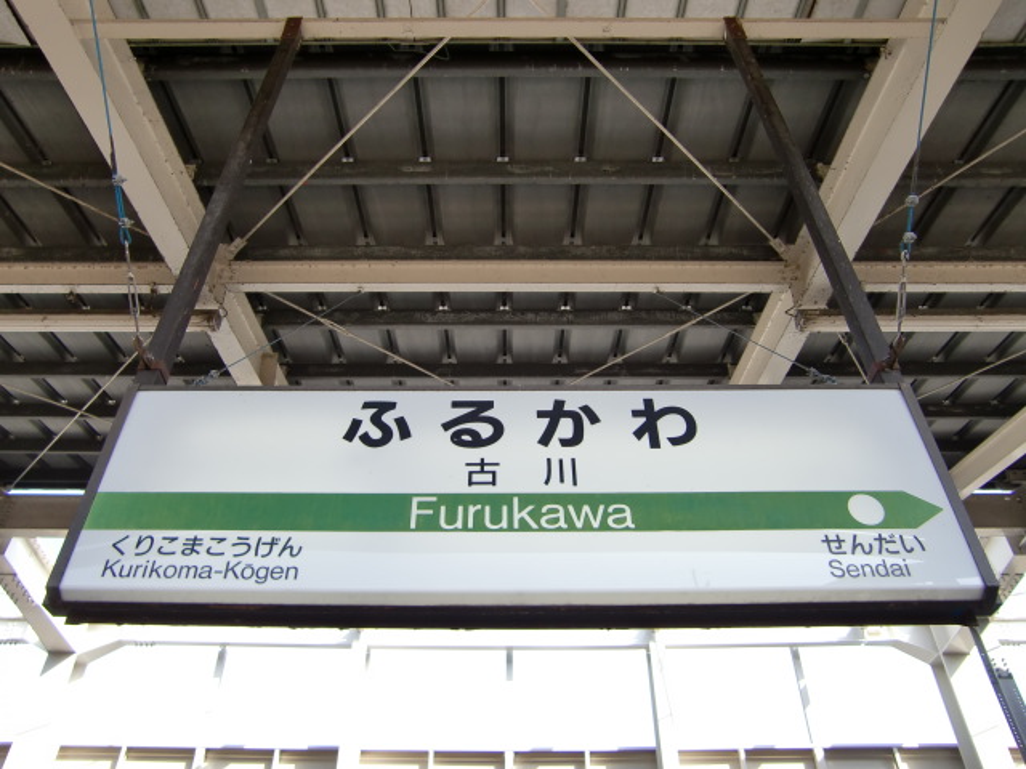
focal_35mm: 28
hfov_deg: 63.4
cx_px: 513
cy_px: 384
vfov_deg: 49.7
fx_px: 830
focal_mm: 4.9
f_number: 2.6
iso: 64
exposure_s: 1/320
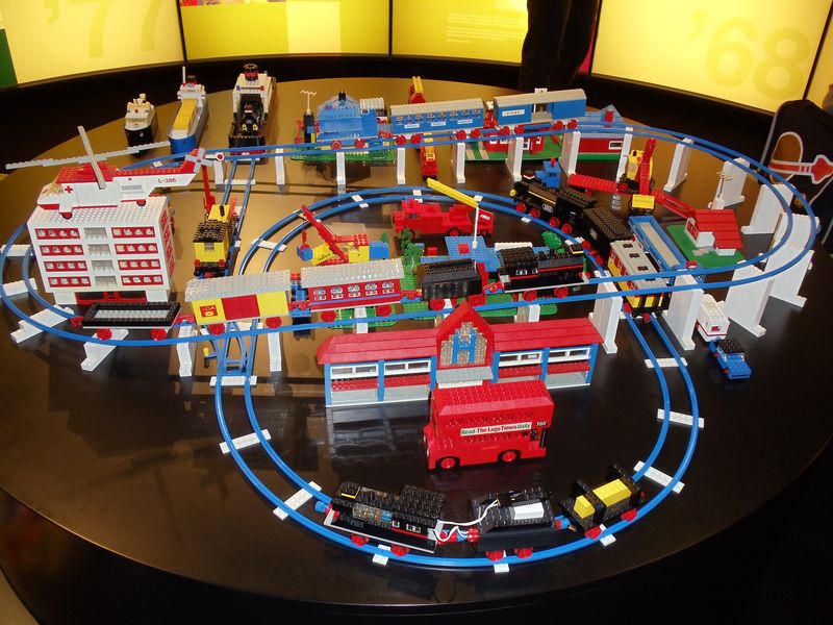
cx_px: 416
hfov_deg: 42.9
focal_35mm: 44
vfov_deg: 32.9
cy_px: 312
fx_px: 1059
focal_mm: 6
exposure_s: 1/30
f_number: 3.5
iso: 100
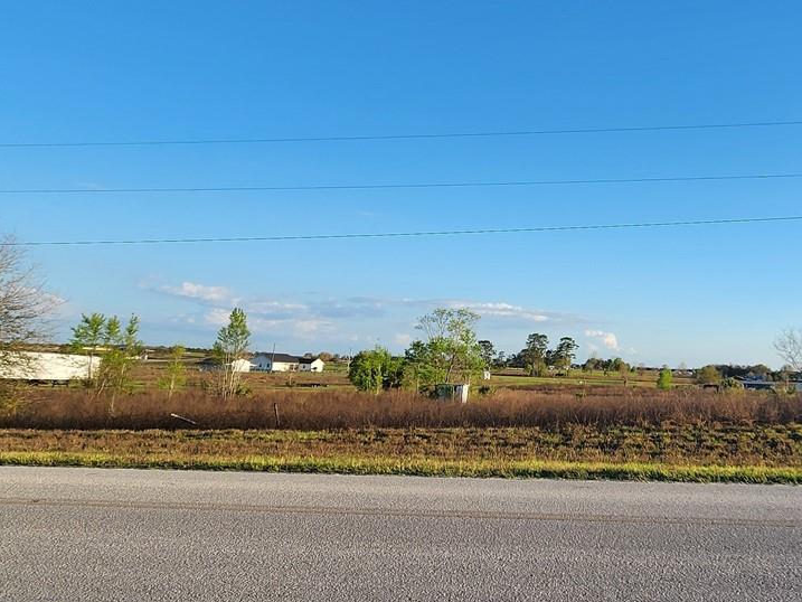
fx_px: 672
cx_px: 714
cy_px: 242
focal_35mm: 29
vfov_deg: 48.0
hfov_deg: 54.2
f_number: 2.2
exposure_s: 1/1142
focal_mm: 2.2
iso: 50
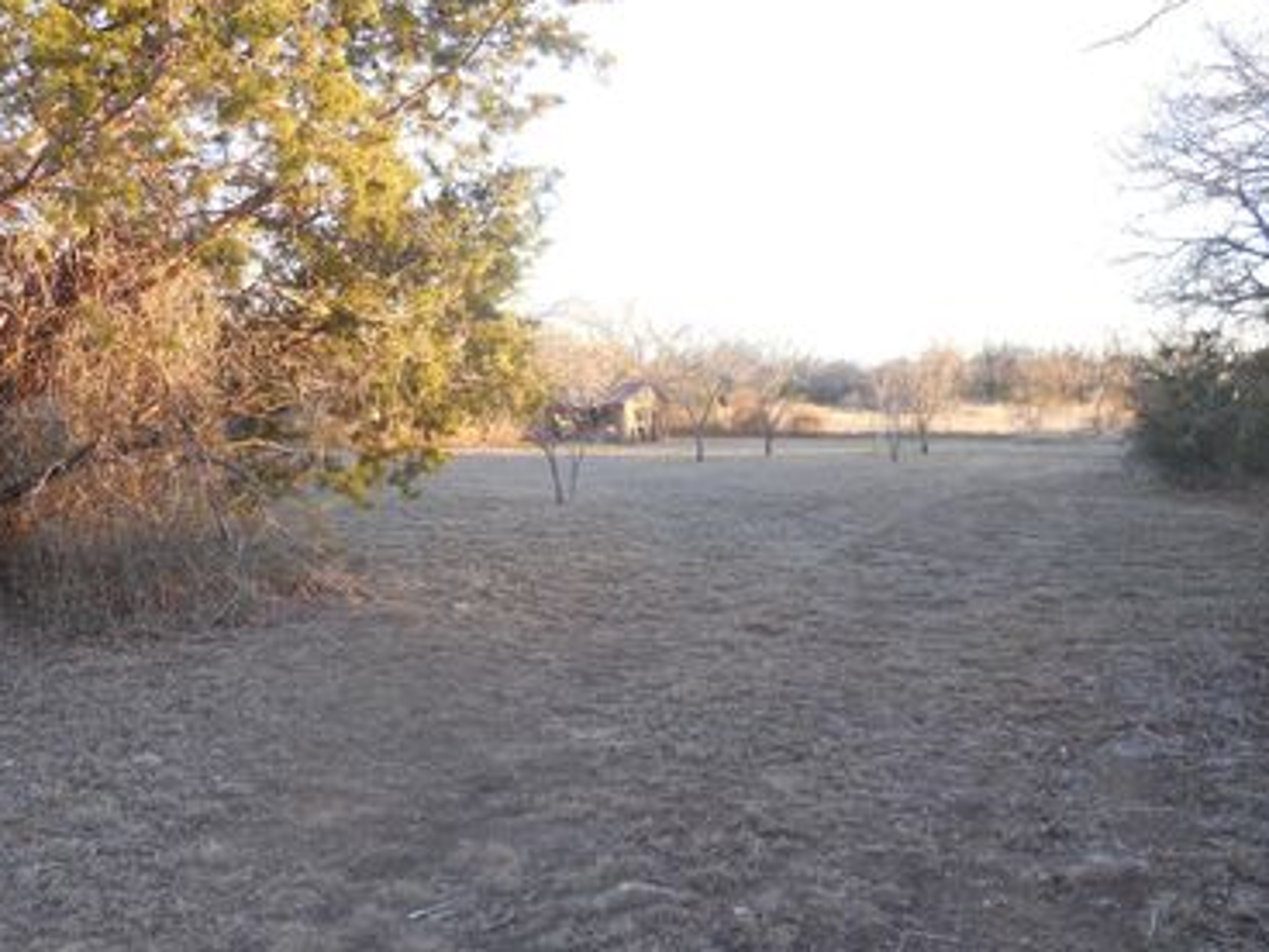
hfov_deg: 53.8
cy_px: 557
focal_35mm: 34
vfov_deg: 41.7
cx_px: 548
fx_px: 1246
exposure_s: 1/60
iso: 125
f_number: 3.1
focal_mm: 4.5
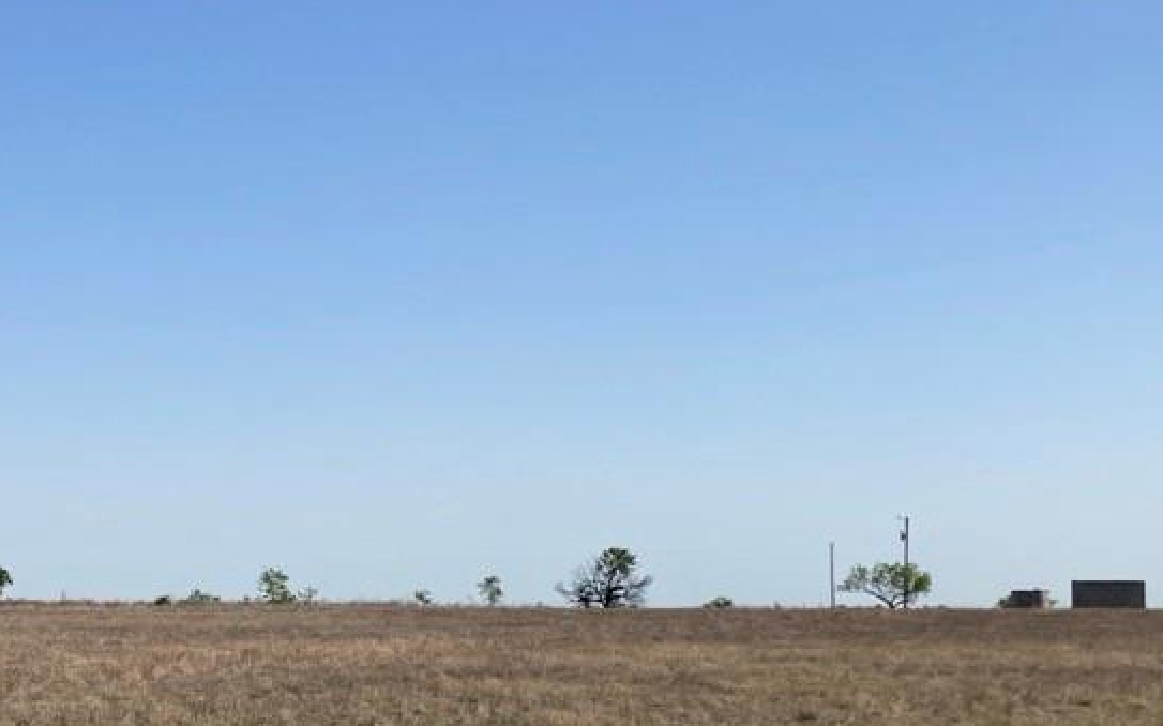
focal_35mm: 70
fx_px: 2218
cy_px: 563
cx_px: 460
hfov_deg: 29.3
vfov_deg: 18.4
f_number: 1.8
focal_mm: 3.99
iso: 20
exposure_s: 1/3247
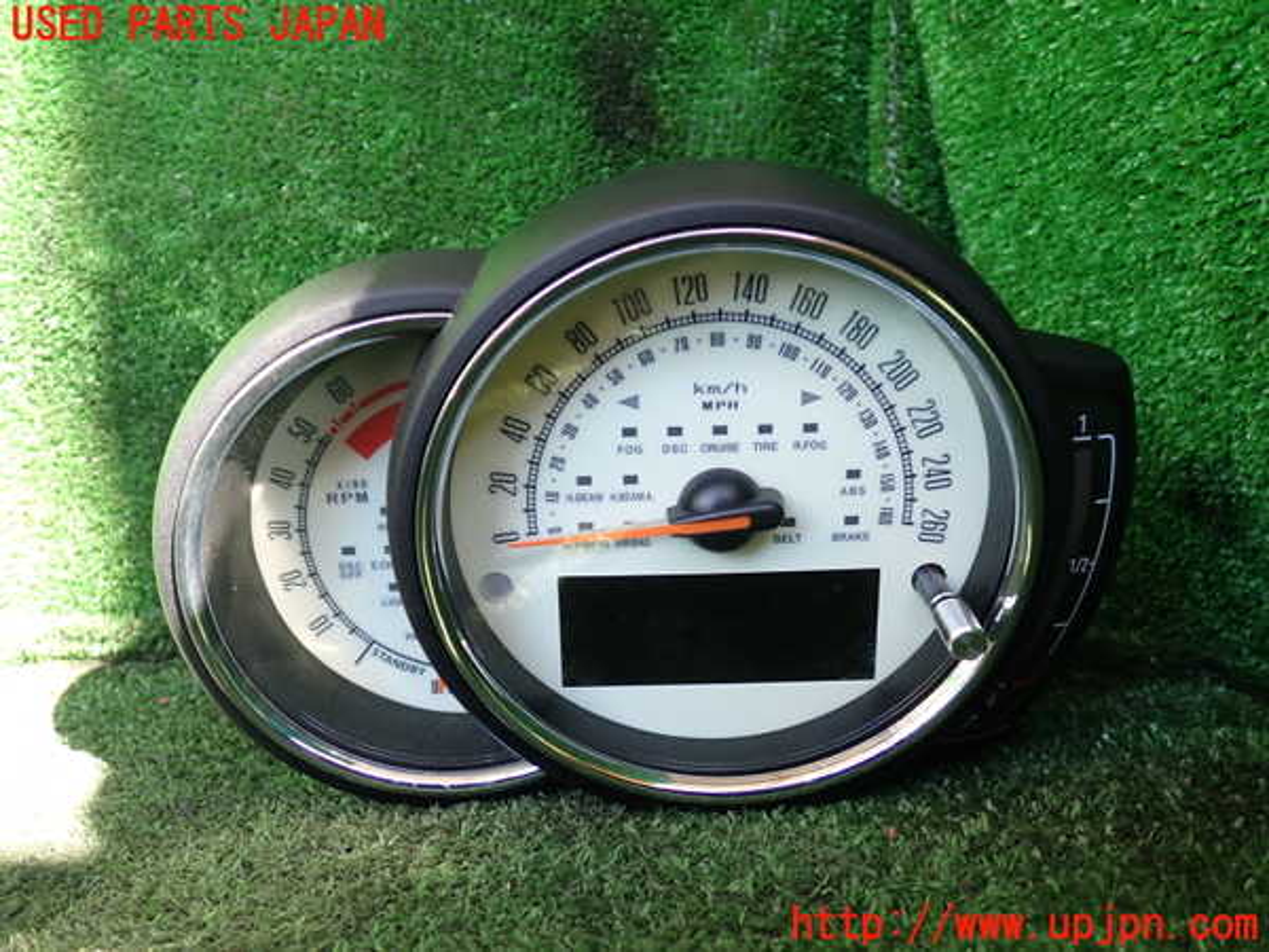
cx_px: 634
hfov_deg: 60.0
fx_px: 1100
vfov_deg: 46.8
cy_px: 476
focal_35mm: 30
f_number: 2.3
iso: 125
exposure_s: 1/60
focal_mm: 5.4
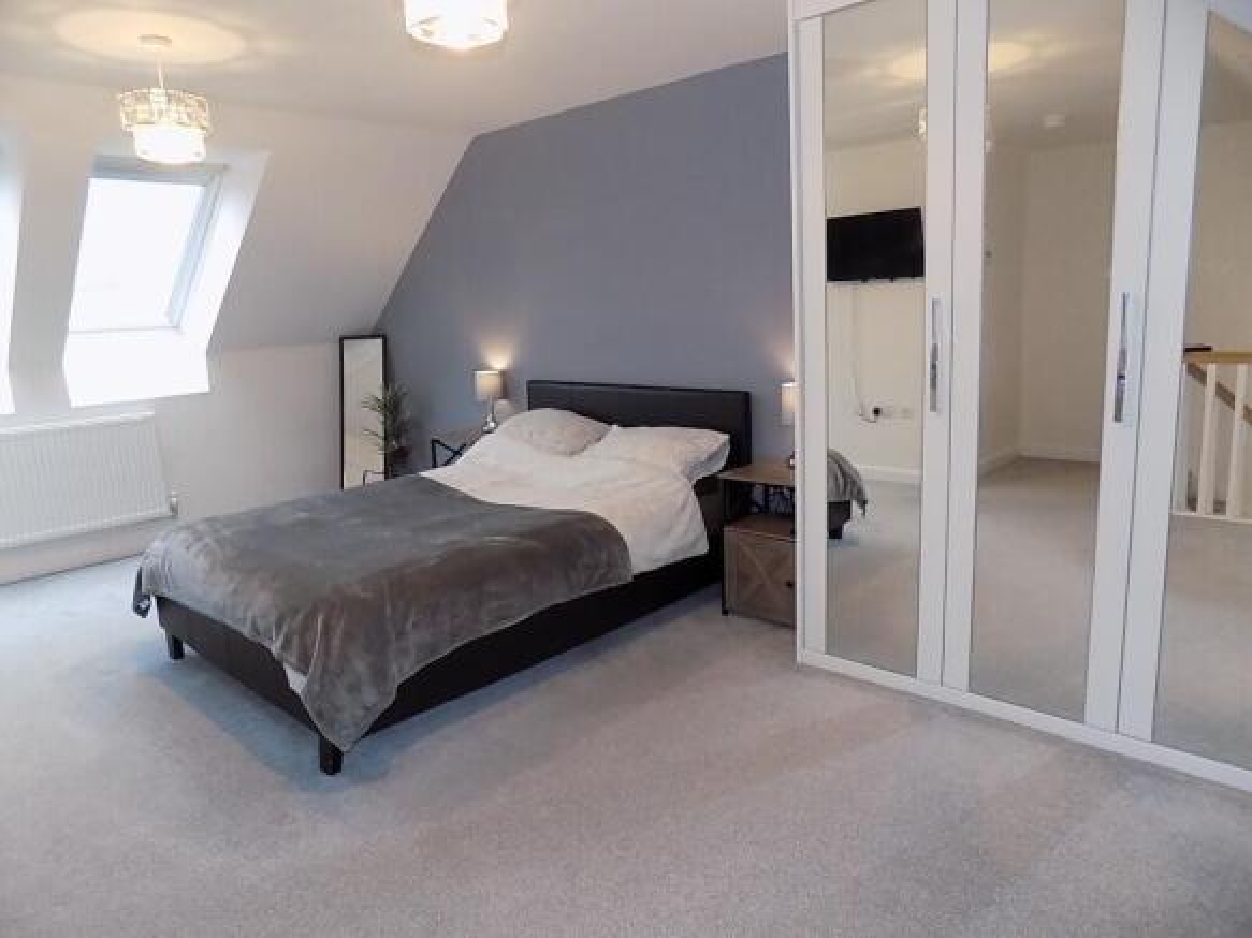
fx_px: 832
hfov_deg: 73.9
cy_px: 469
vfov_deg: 58.9
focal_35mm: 23
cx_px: 626
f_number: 3.1
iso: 400
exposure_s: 1/30
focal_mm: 4
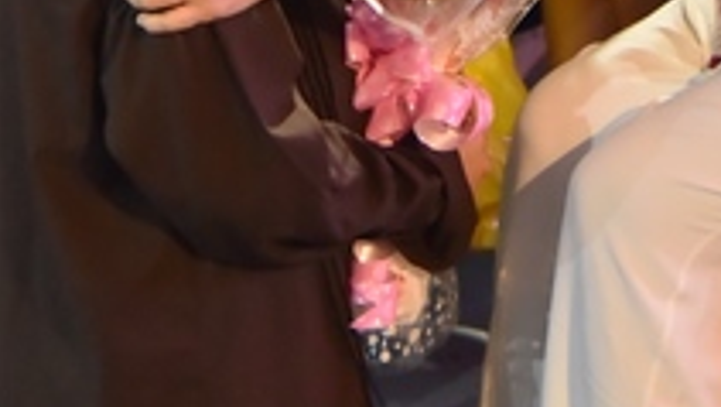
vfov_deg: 6.9
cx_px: 407
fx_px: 3214
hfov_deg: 12.8
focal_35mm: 168
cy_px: -523
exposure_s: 1/125
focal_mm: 52
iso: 5000
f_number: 4
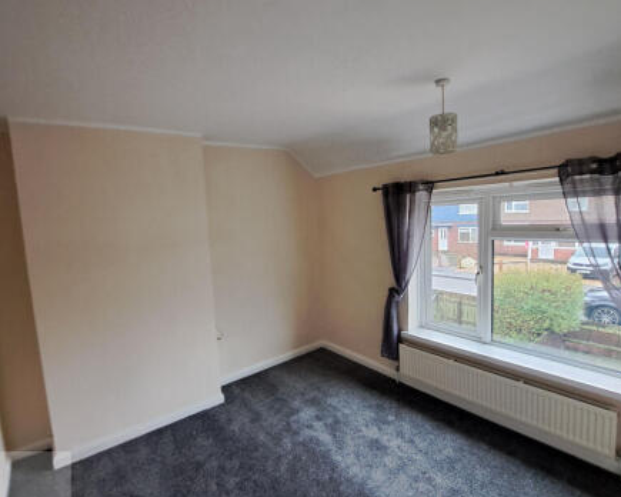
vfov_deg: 77.0
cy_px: 244
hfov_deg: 89.4
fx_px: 312
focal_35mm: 17
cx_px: 279
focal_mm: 1.74
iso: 200
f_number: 2.2
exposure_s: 1/50
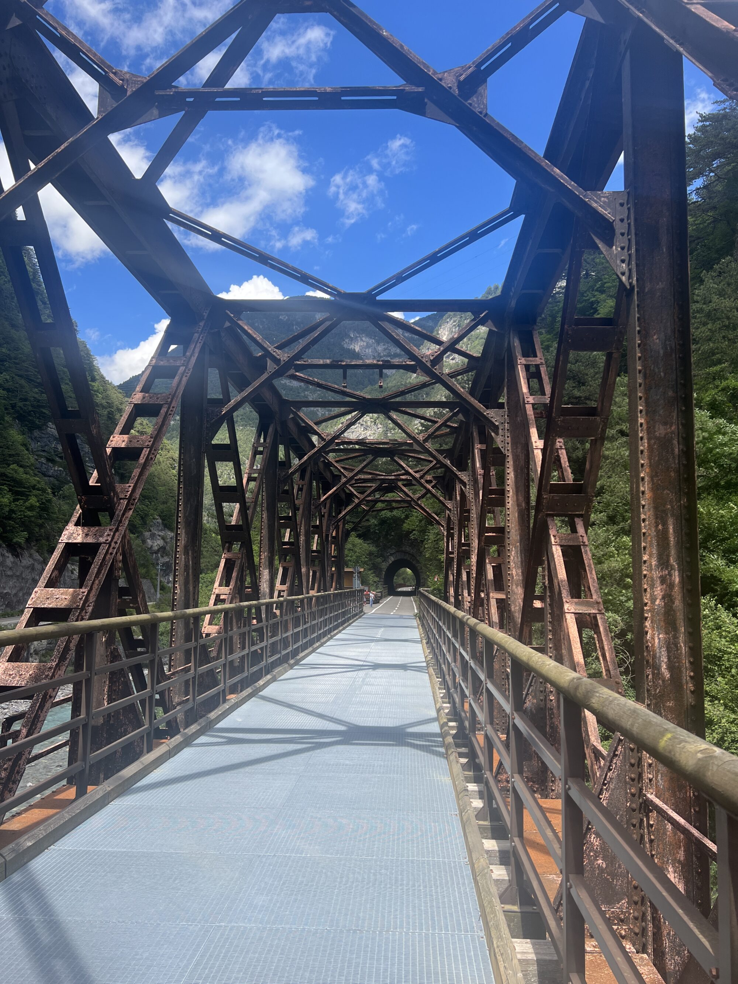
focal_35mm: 26
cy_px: 492
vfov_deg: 67.3
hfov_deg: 53.1
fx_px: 739
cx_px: 369
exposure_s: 1/1553
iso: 50
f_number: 1.5
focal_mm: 5.7
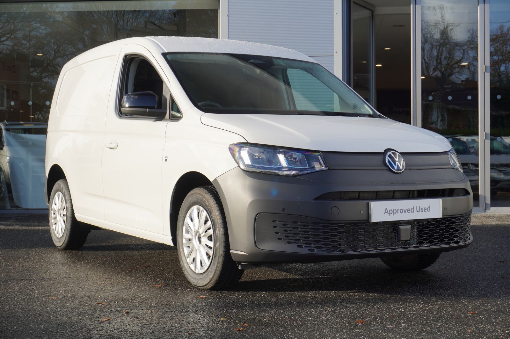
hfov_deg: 36.0
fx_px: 786
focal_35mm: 56
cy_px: 170
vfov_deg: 24.4
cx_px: 255
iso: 100
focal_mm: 37
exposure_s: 1/90
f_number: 6.7
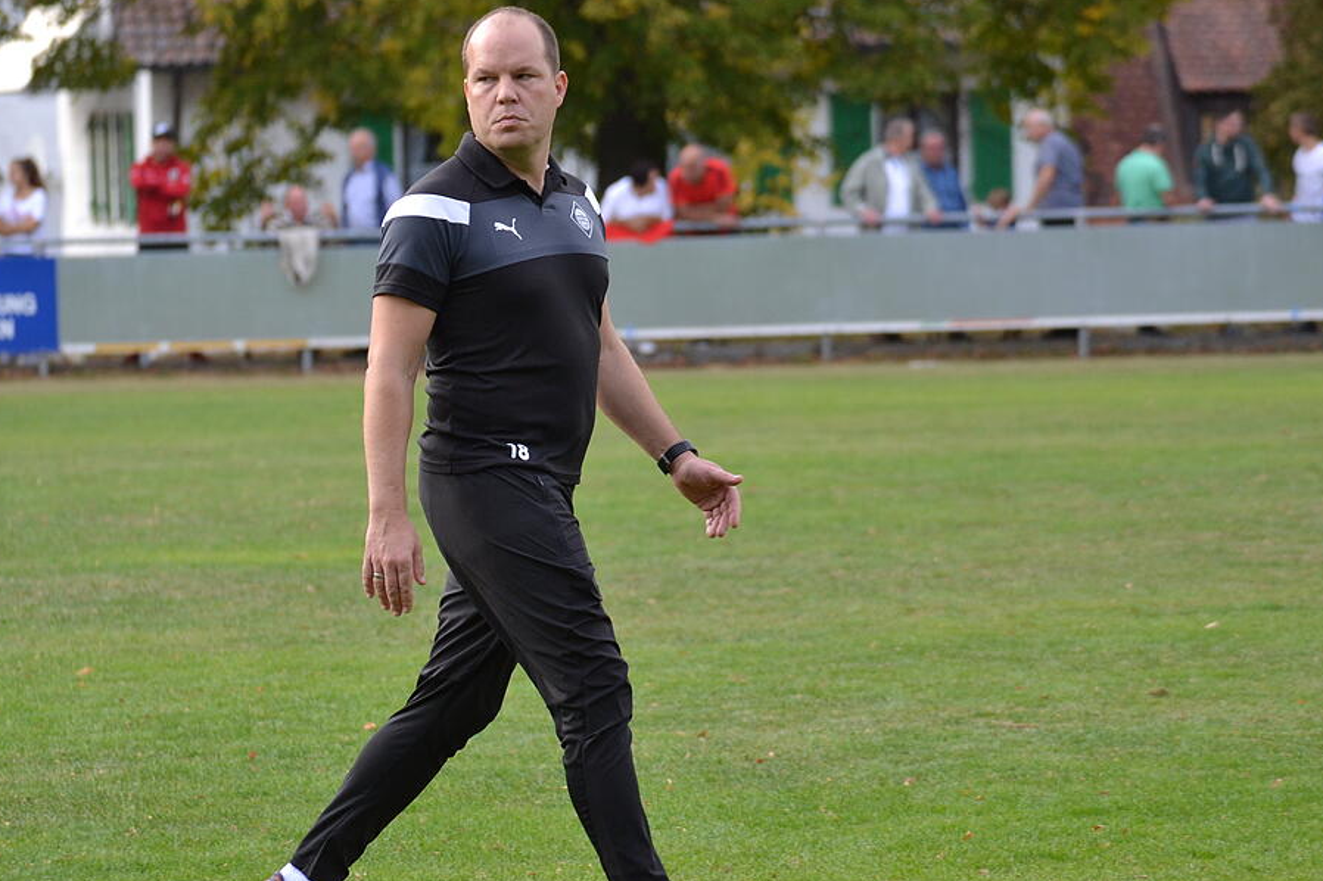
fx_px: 8287
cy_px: 463
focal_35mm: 226
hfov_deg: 9.1
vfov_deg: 6.1
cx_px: 561
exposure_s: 1/500
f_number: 4.5
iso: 560
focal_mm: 125
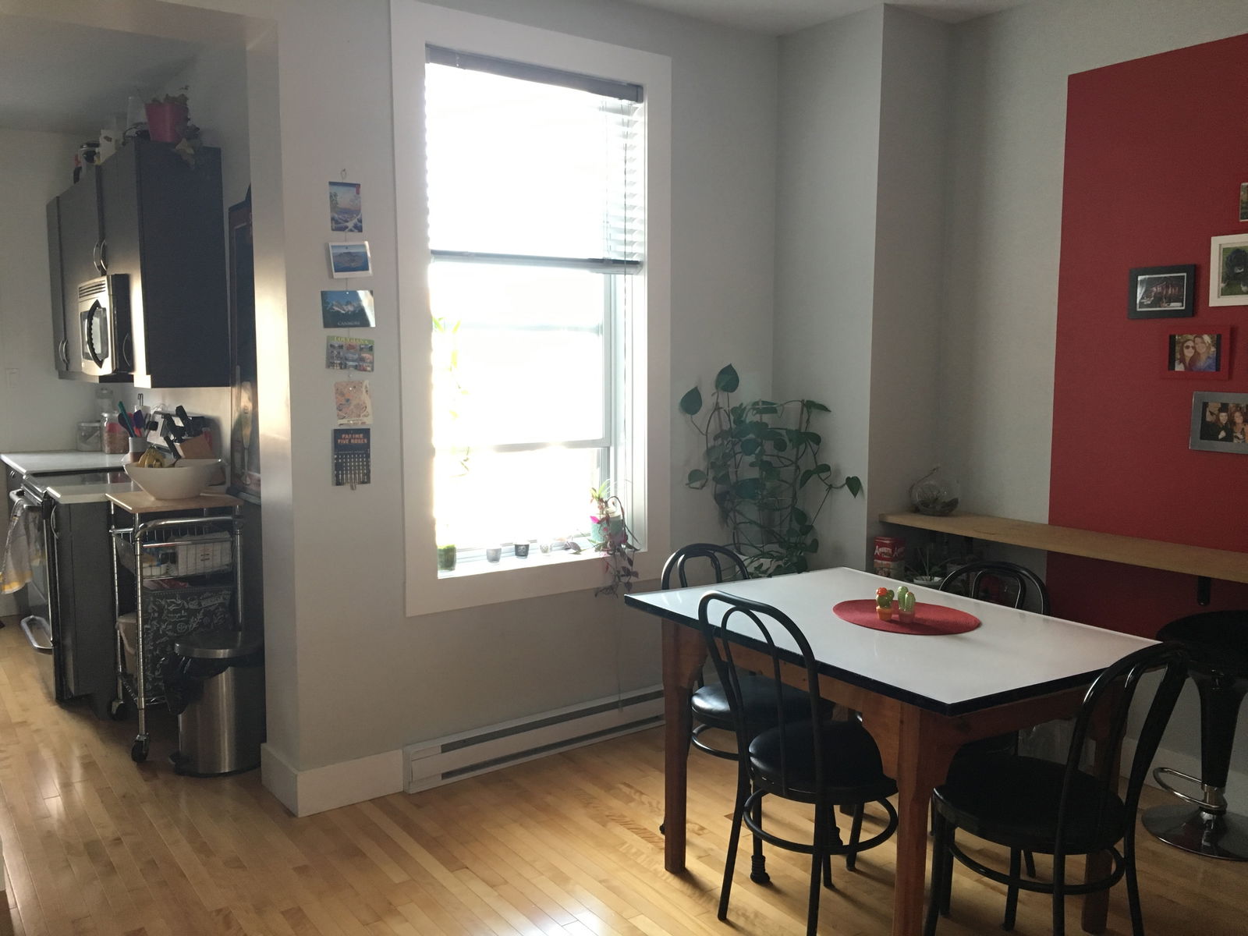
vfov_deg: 48.2
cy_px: 468
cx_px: 624
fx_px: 1046
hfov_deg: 61.7
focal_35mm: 29
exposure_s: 1/30
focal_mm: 4.15
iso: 125
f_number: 2.2
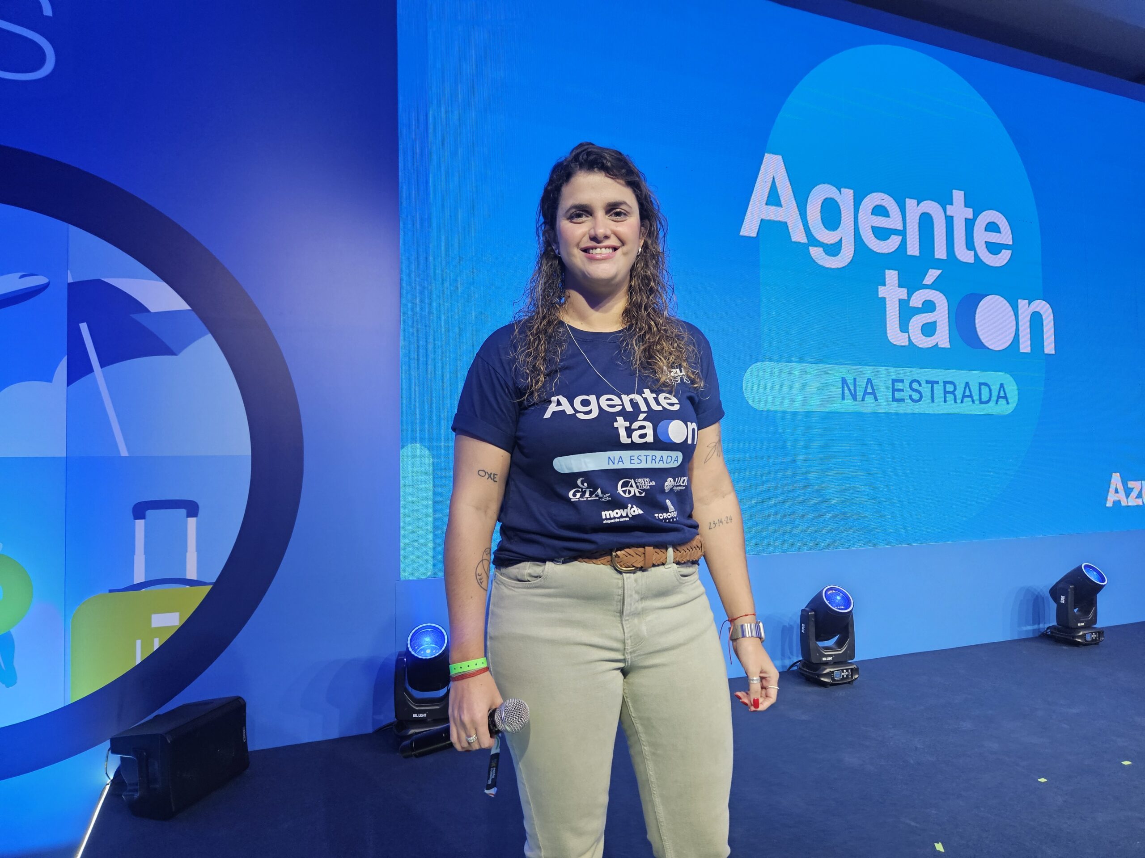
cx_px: 572
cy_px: 429
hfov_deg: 73.9
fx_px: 761
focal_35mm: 23
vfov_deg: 58.9
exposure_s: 1/120
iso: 250
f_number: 1.8
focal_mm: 5.4
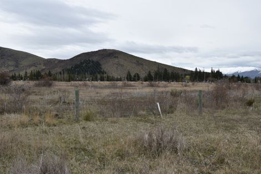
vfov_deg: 36.8
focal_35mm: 36
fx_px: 261
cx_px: 130
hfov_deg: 53.1
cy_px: 87
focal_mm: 24
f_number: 8
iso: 100
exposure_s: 1/200
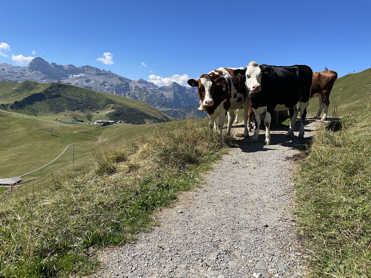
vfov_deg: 53.1
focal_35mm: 26
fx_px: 279
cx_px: 186
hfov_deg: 67.3
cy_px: 139
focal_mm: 4.2
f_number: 1.6
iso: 32
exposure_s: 1/3300
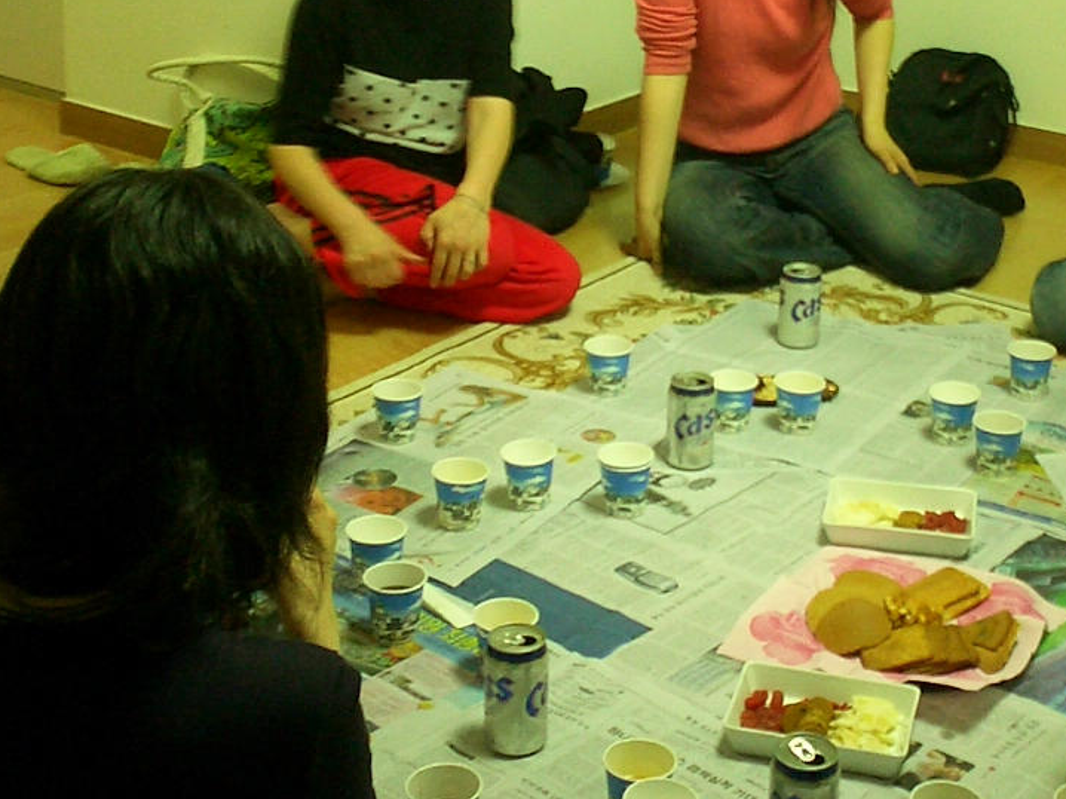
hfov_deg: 29.3
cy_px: 123
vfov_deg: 21.9
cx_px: 684
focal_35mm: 66
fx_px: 2032
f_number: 3.5
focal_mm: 5.6
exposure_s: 1/10
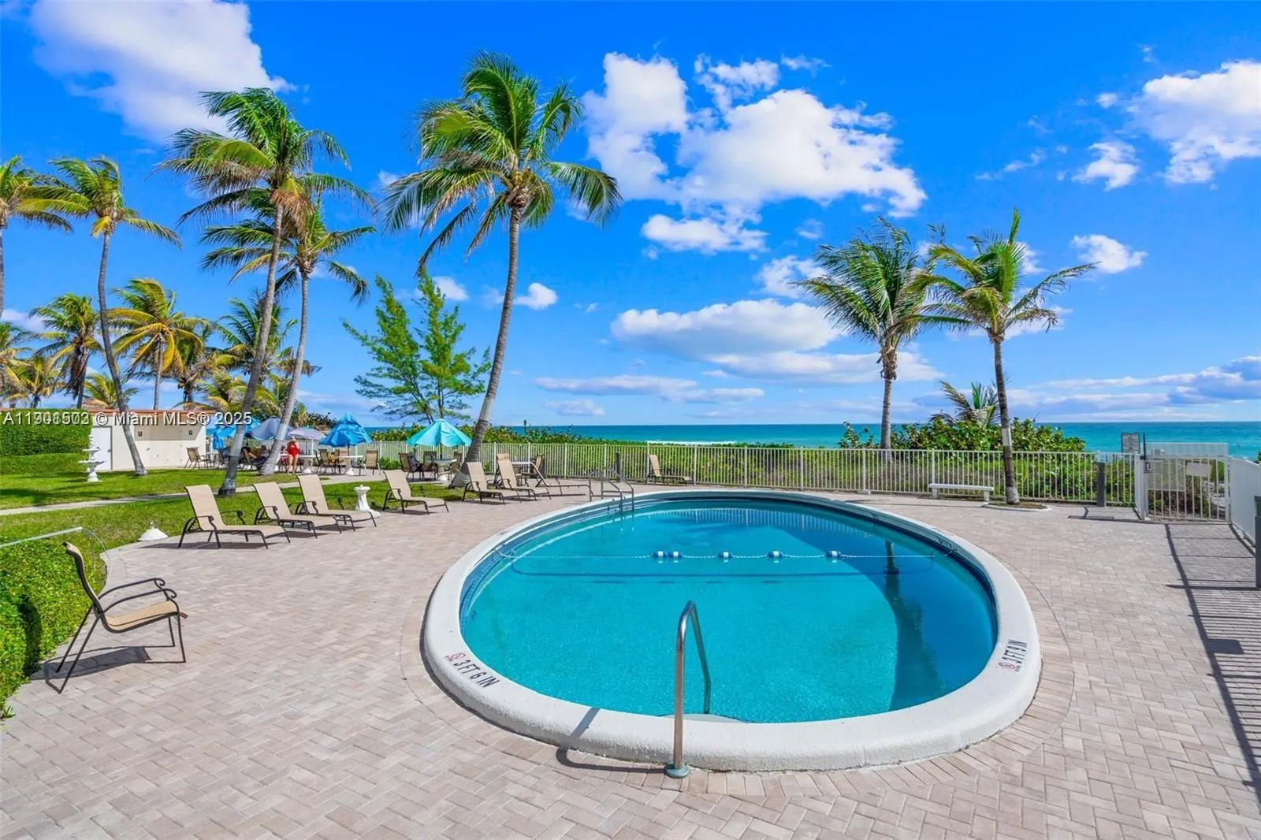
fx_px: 630
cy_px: 420
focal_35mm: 18
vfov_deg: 67.4
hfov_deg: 90.0
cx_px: 630
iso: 250
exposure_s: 1/160
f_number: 11
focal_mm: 18
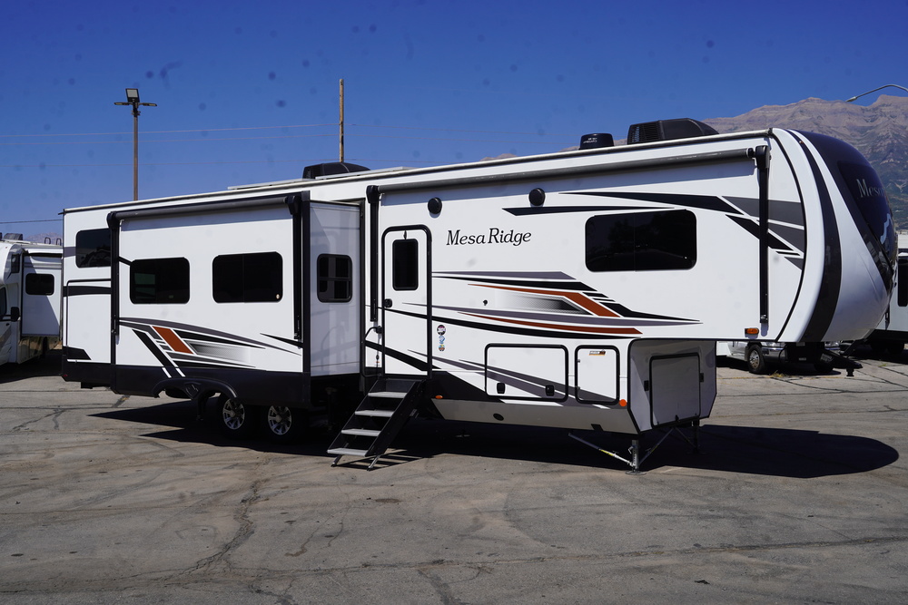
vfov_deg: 34.2
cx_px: 454
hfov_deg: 49.5
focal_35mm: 39
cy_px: 302
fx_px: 984
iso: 100
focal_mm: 39
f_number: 11
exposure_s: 1/320
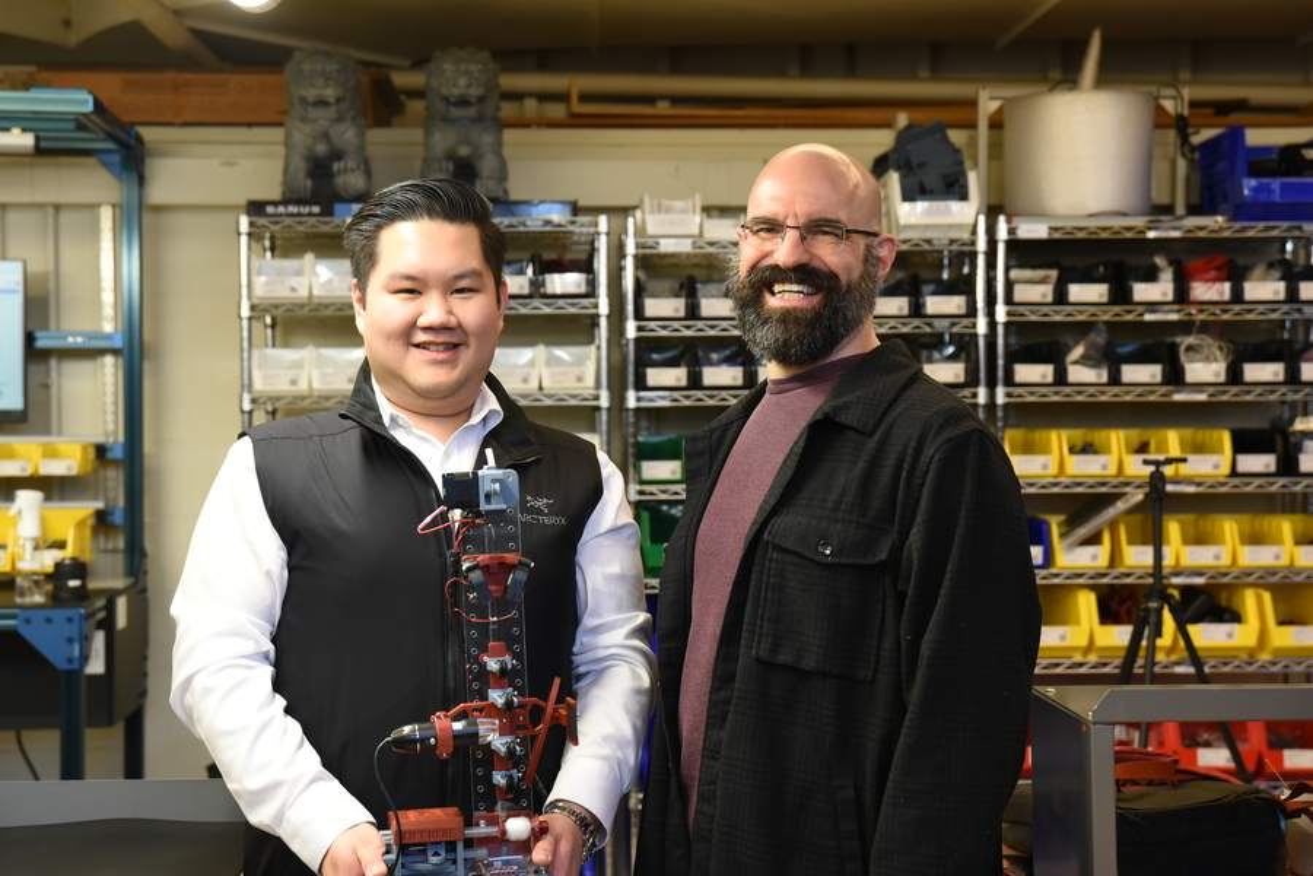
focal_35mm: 52
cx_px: 656
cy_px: 438
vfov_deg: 26.0
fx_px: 1896
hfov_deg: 38.2
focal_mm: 52
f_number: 4
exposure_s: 1/250
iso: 1600
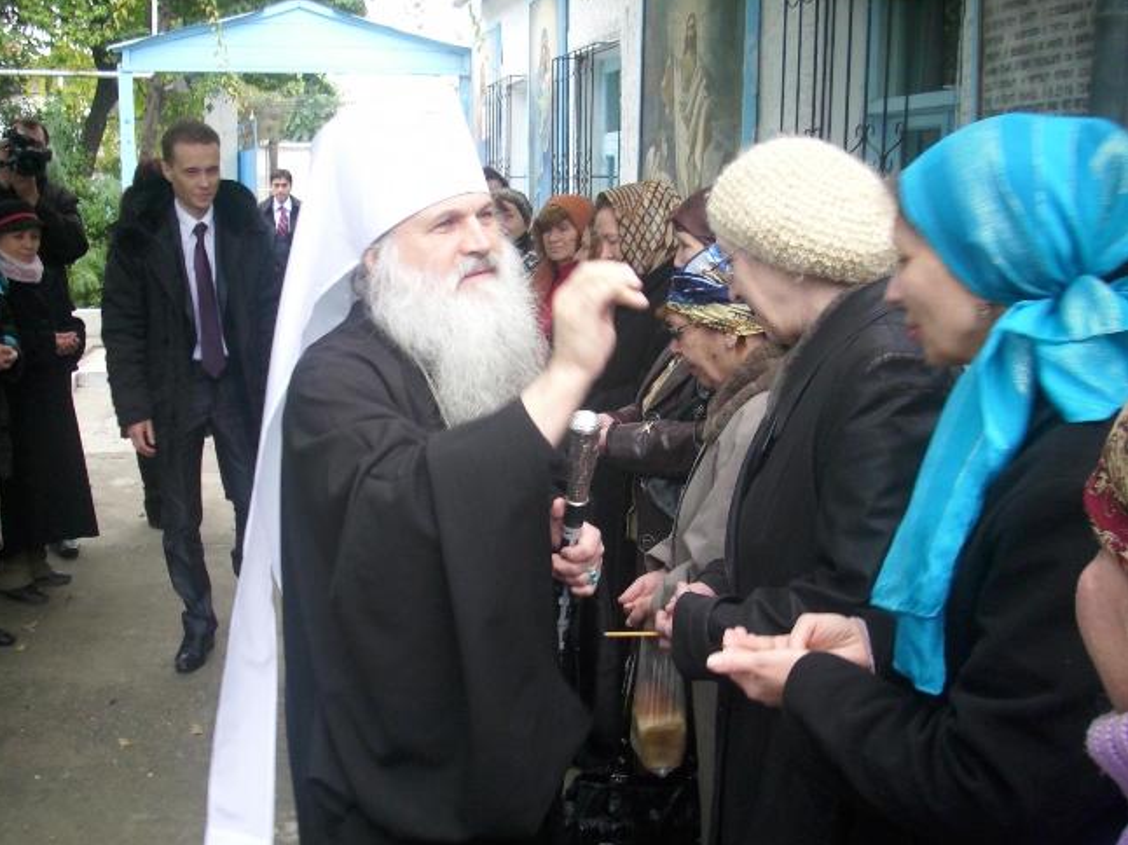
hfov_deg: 56.8
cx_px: 547
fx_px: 1042
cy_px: 421
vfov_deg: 44.1
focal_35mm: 32
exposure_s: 1/60
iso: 100
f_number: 2.8
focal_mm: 6.2
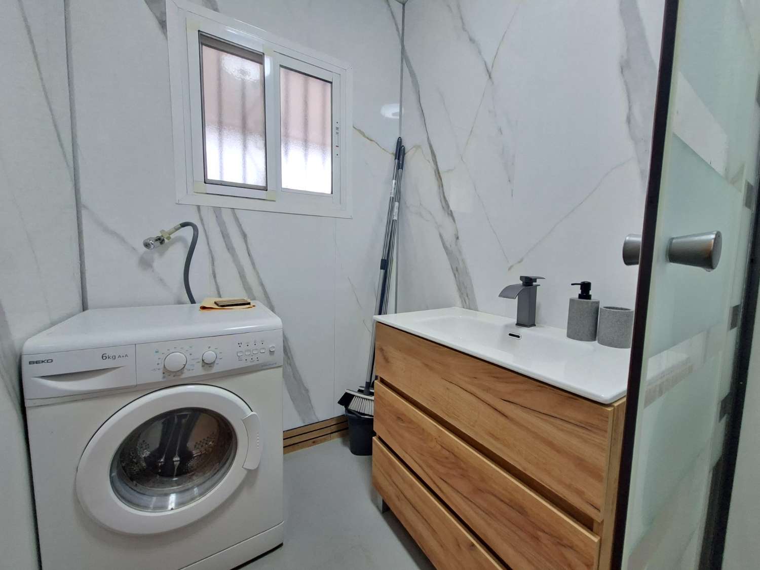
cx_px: 380
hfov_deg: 106.2
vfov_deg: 89.9
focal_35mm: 13
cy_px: 285
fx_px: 285
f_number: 2.2
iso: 400
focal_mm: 1.74
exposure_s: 1/25
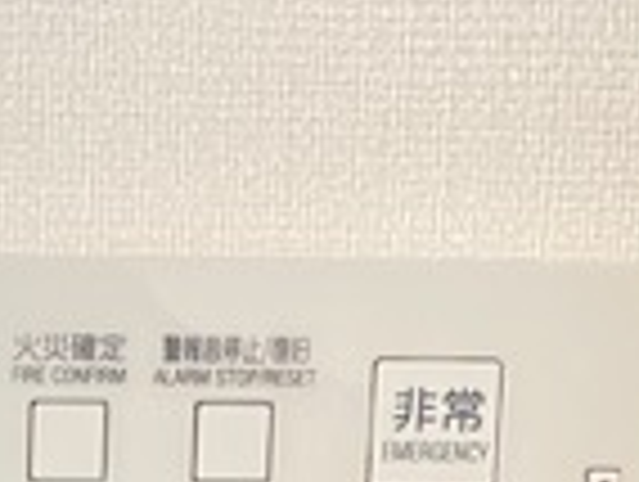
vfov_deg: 11.3
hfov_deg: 16.3
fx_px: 2163
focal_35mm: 117
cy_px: 996
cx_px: -86
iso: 640
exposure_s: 1/33
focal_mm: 4.25
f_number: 1.8
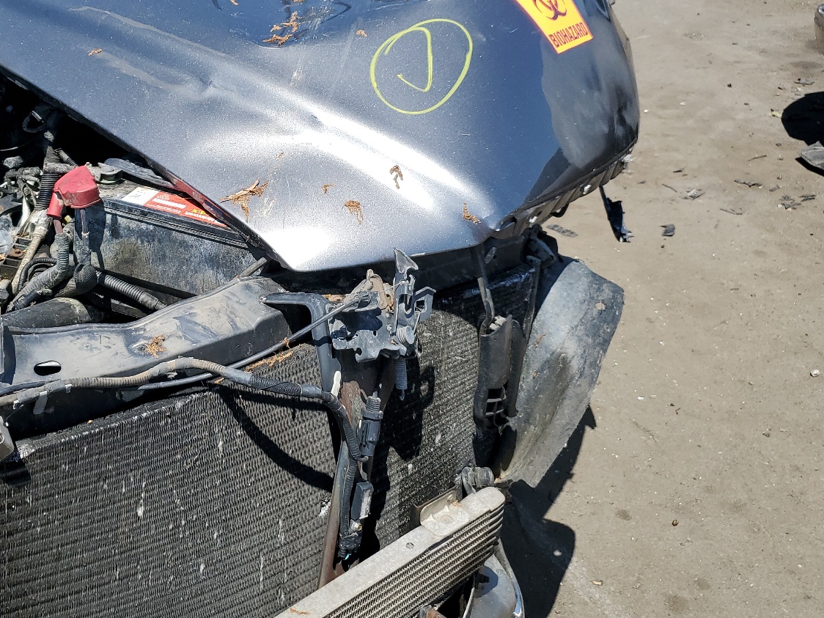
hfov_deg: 49.0
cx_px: 251
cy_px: 218
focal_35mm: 37
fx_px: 881
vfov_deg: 38.3
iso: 50
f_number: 1.5
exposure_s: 1/3333
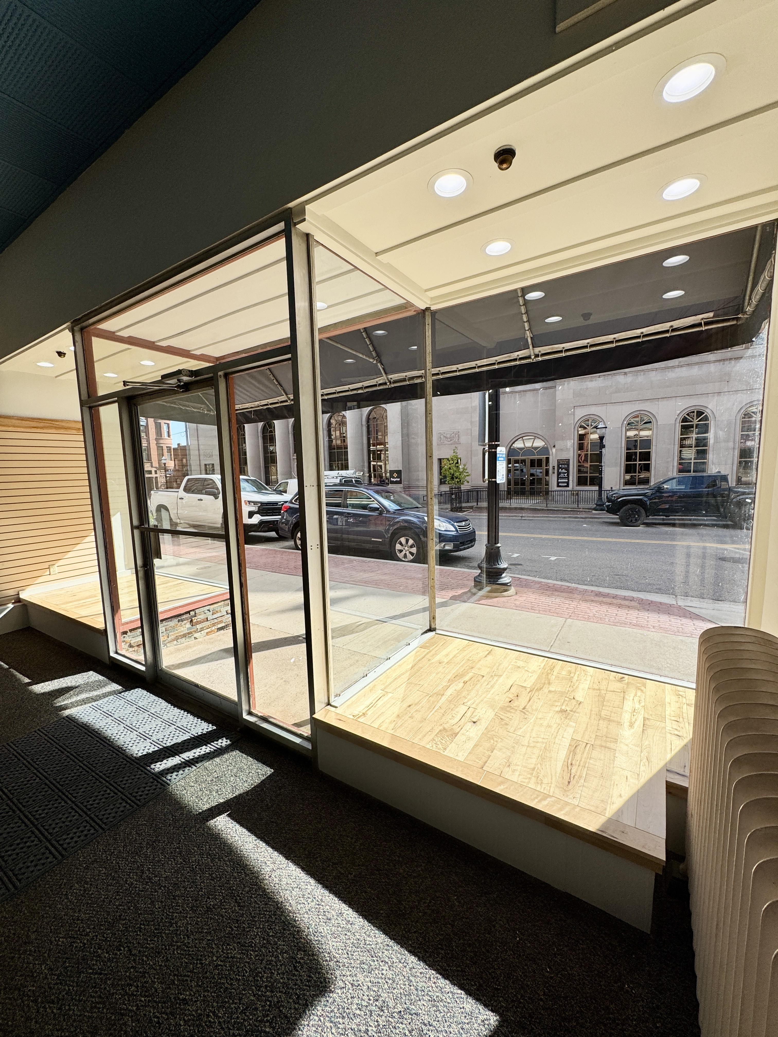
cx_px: 389
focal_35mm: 14
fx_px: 420
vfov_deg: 102.1
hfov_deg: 85.7
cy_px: 518
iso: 40
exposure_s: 1/1370
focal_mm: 2.22
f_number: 2.2
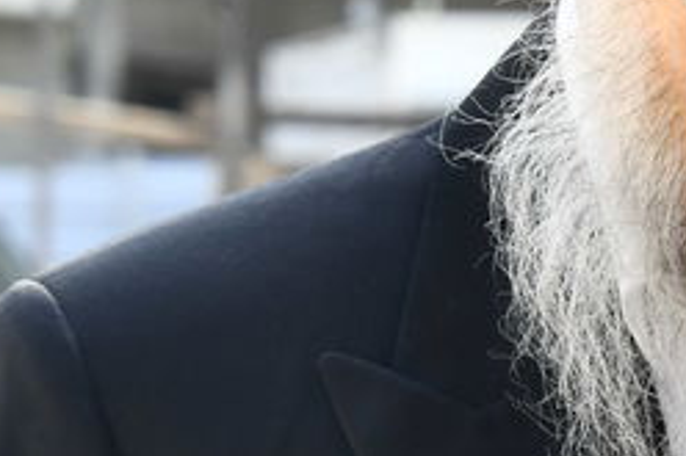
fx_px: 11273
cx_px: 874
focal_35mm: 592
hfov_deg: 3.5
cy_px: 322
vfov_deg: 2.3
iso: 250
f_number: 10
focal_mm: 105
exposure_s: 1/200
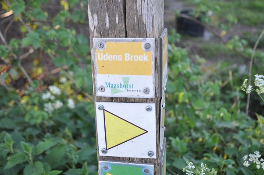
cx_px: 132
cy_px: 88
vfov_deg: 26.4
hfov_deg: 38.9
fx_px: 374
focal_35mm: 51
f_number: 5
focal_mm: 34
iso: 400
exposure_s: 1/100
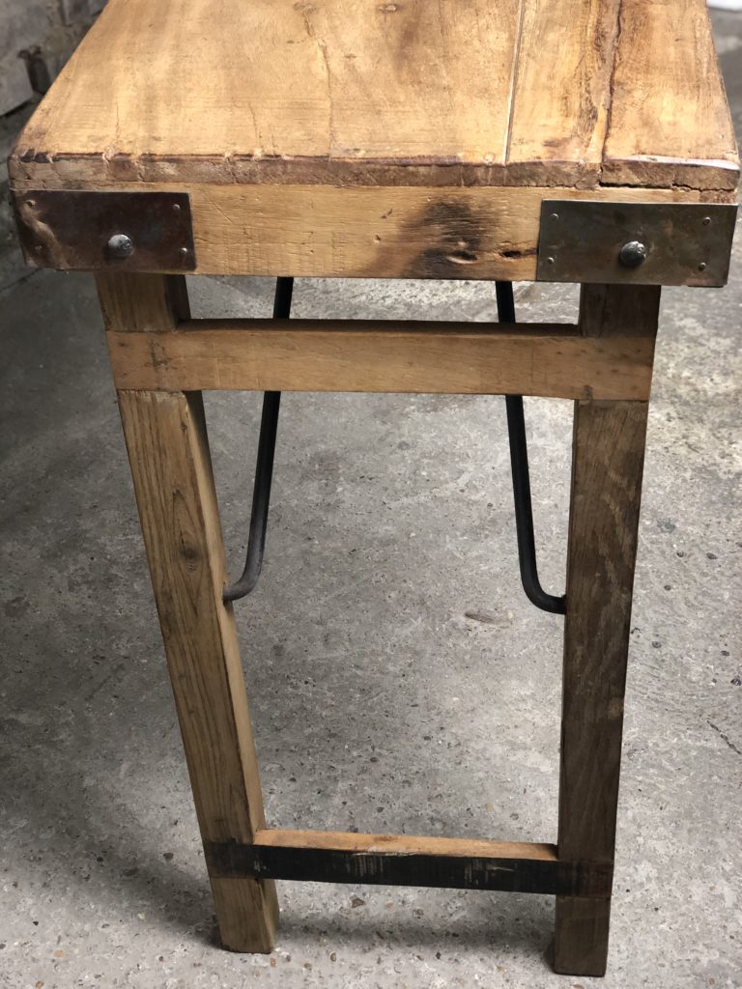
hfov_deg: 28.0
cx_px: 371
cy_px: 494
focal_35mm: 52
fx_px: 1486
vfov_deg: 36.8
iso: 125
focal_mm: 6
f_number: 2.4
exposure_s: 1/25
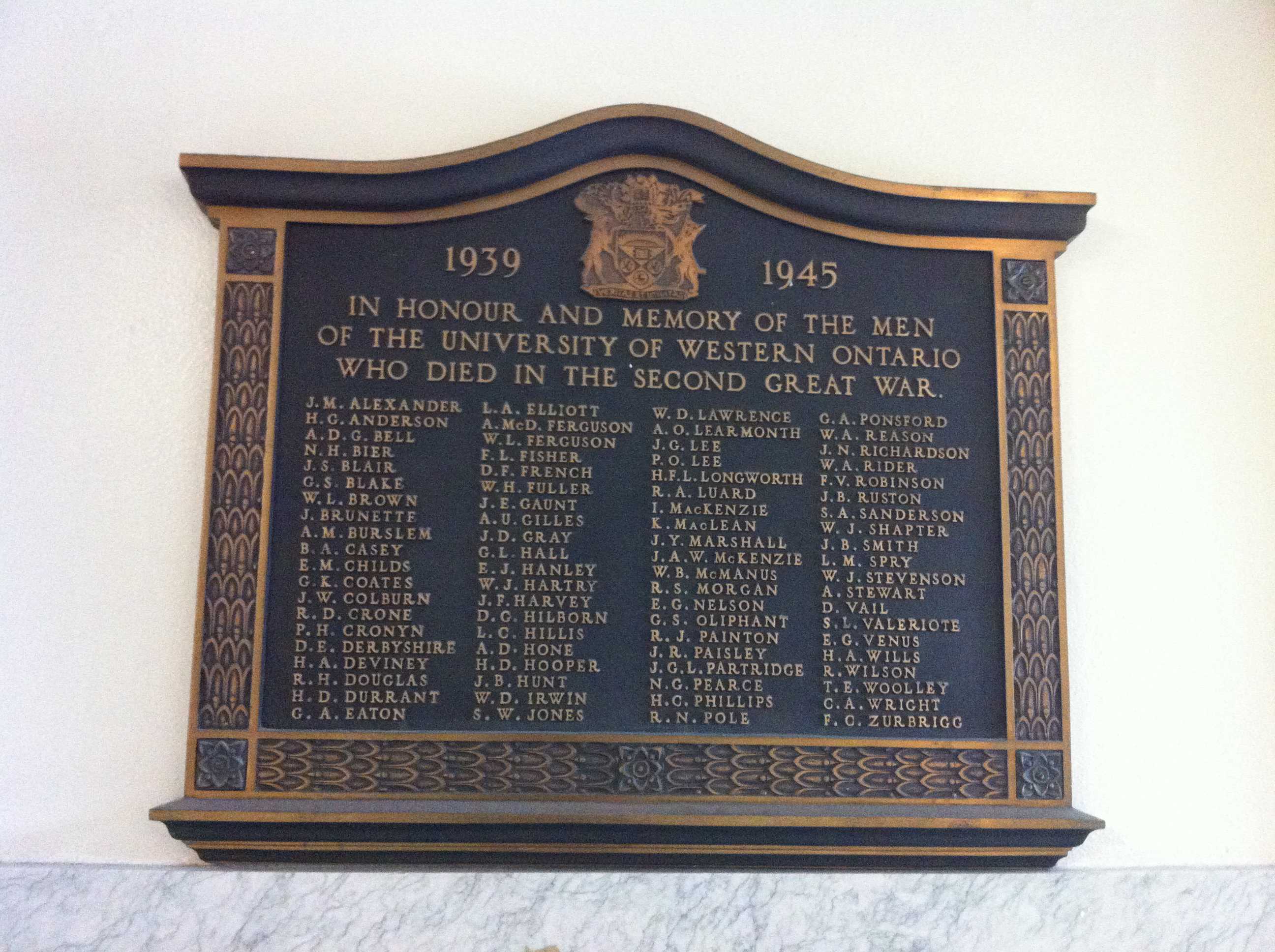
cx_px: 638
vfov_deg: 40.6
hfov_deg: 52.7
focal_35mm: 35
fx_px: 1287
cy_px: 476
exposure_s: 1/15
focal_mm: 3.85
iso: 640
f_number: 2.8
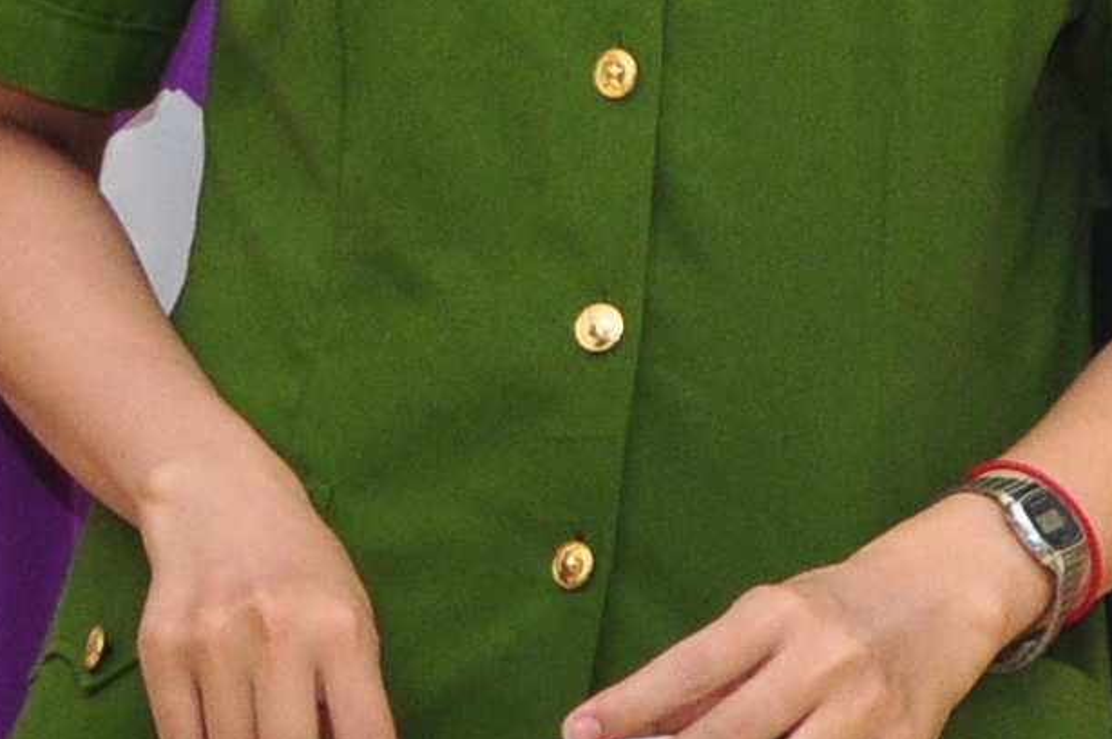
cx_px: -1838
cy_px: -933
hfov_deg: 3.9
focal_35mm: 524
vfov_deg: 2.6
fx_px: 16168
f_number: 5
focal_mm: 50
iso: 500
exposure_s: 1/200
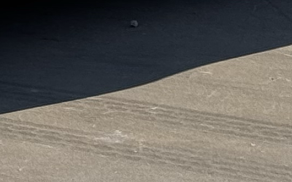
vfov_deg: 3.3
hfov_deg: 5.3
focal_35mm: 387
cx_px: -301
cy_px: -288
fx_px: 3079
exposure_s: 1/4608
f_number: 1.78
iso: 64
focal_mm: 6.76
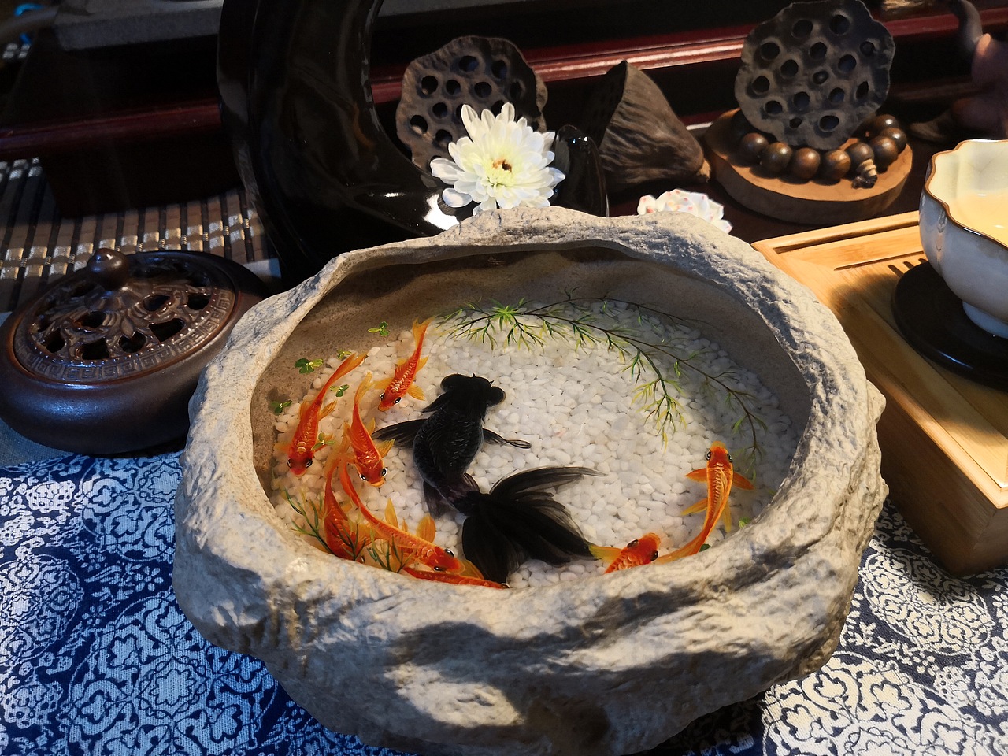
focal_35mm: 27
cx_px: 504
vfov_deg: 51.4
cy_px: 378
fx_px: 786
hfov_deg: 65.3
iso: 160
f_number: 1.6
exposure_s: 1/33.3
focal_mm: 3.95
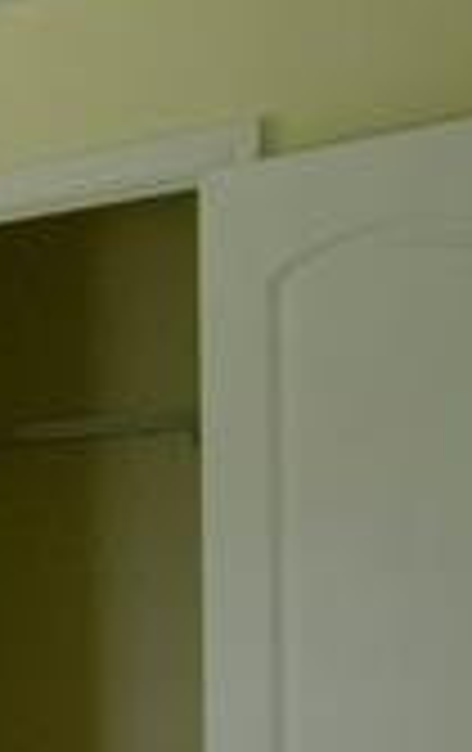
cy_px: 718
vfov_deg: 19.9
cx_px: -922
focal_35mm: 102
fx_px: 2090
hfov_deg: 9.9
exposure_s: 1/30
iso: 500
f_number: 4
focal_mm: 14
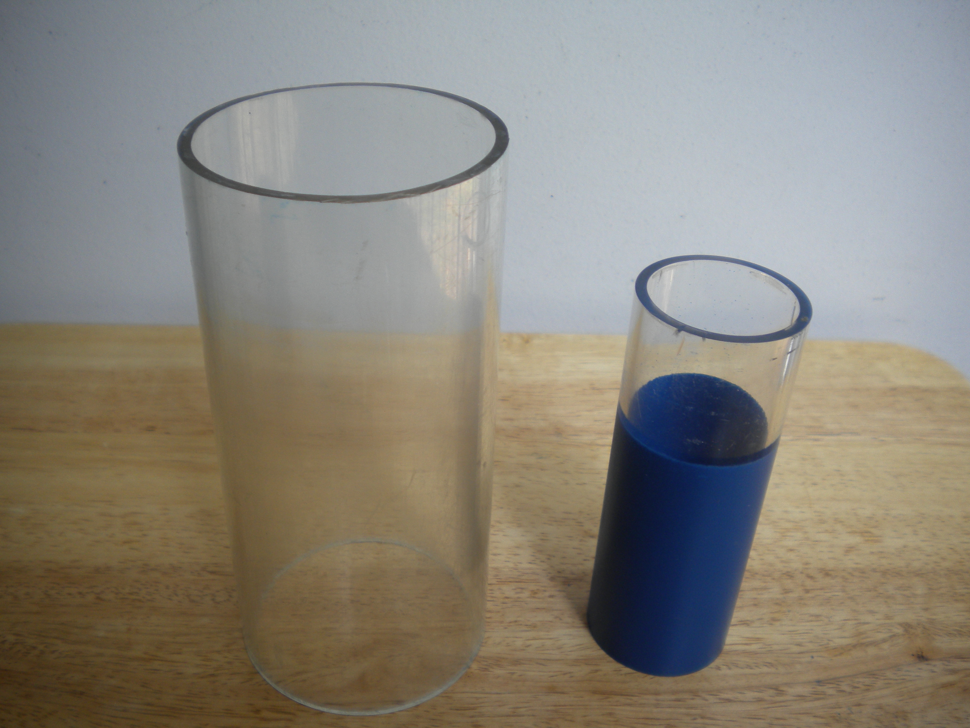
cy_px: 364
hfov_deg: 52.6
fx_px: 981
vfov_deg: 40.7
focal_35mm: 35
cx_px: 485
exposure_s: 1/71.3
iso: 80
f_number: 3.1
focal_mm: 6.3
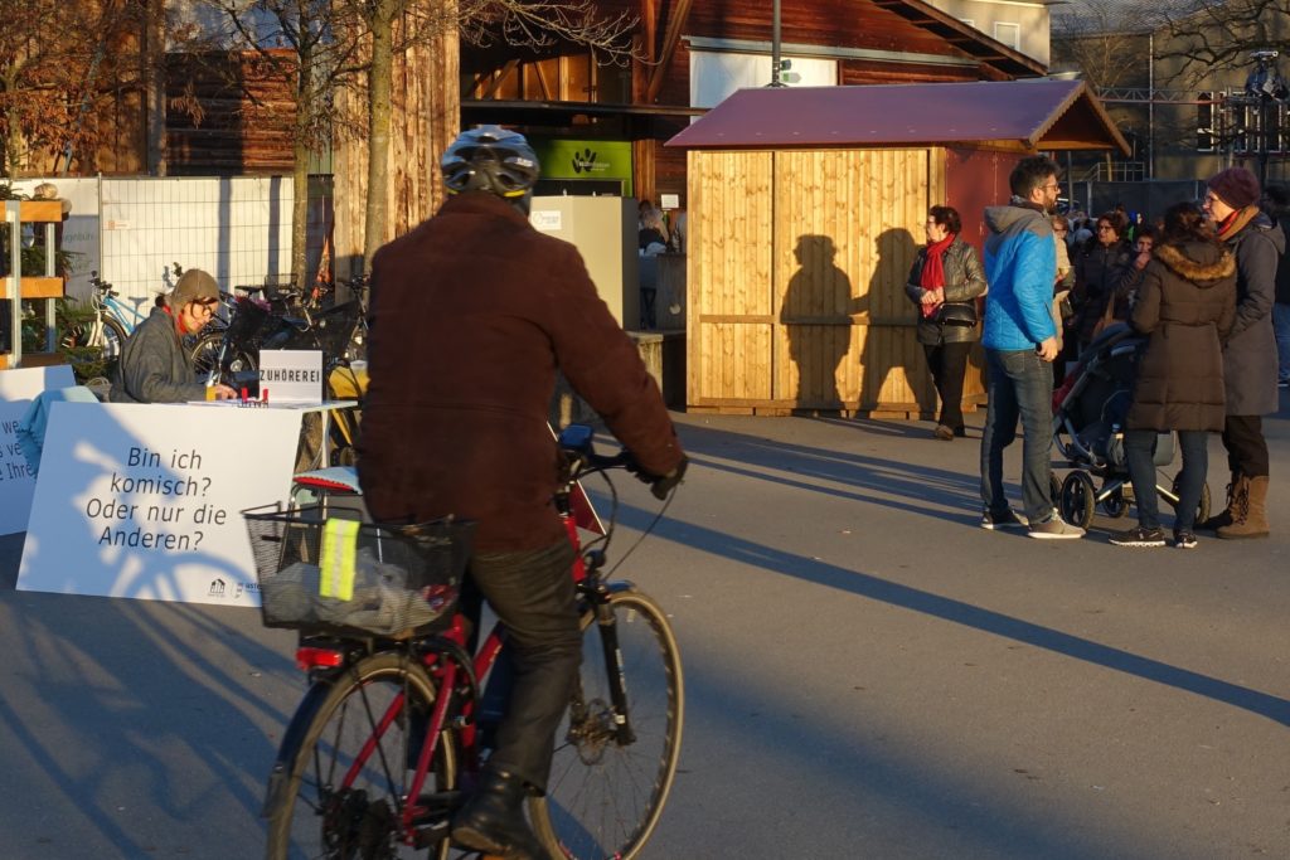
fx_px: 1613
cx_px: 645
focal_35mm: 45
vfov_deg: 29.9
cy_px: 430
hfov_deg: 43.6
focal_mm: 16.62
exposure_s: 1/160
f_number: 5.6
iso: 125
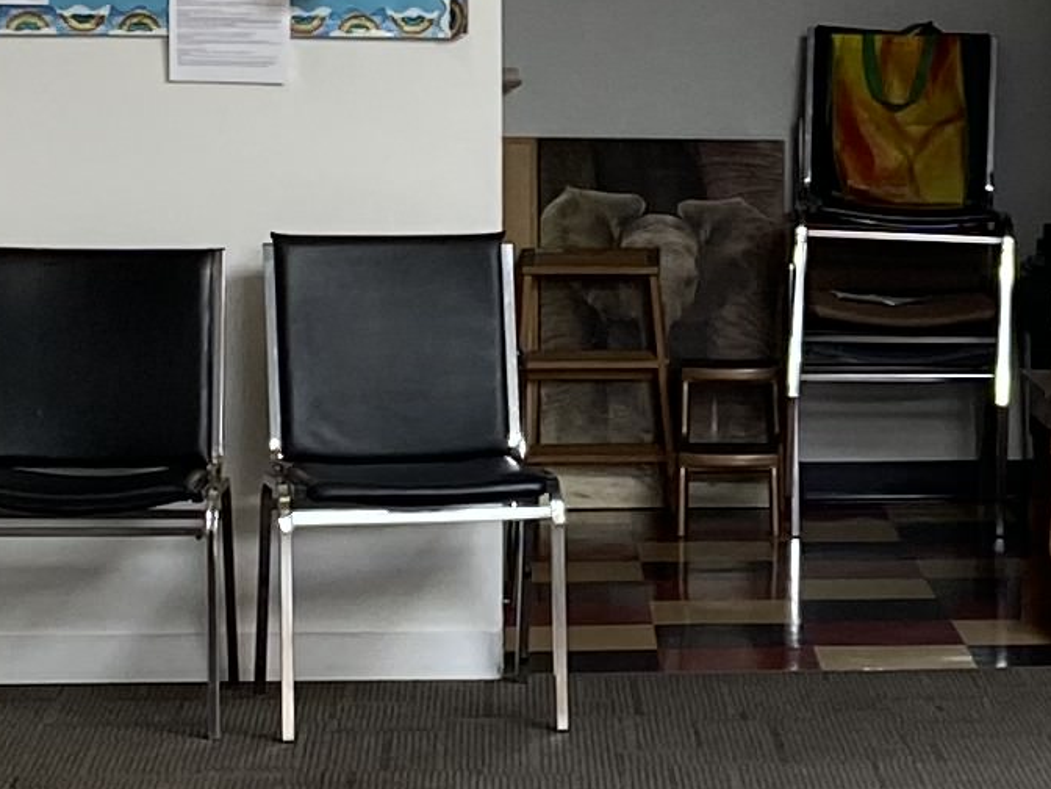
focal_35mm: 156
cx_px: 1157
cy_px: 418
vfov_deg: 9.5
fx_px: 4736
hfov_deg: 12.4
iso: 100
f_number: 1.8
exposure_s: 1/120
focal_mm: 4.25
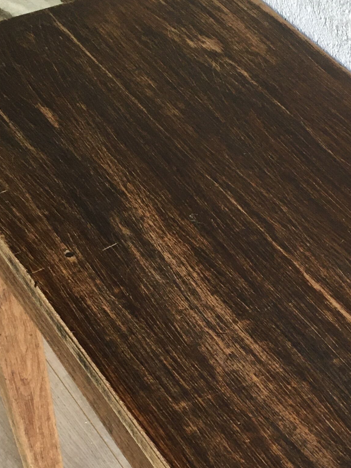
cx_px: 330
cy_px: 372
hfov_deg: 19.0
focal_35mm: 76
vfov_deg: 25.2
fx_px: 1028
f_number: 2.2
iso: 50
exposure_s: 1/33
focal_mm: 4.15
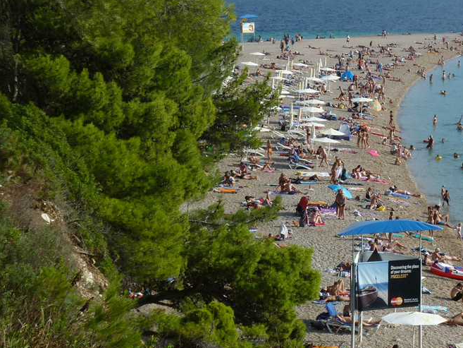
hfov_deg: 16.9
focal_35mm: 115
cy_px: 120
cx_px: 427
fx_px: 1538
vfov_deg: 12.9
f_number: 5.6
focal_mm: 10.4
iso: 80
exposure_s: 1/320
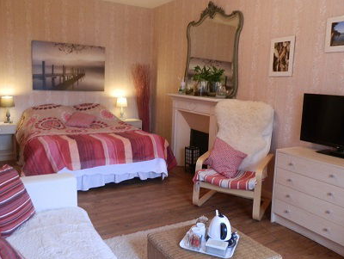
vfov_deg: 46.9
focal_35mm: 30
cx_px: 167
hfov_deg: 59.9
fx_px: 298
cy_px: 124
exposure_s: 1/15
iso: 200
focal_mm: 5
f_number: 3.1
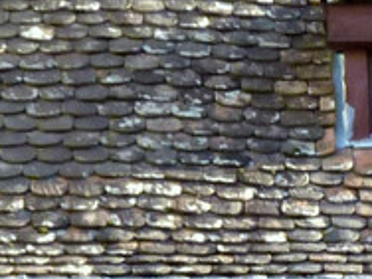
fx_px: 2934
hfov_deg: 7.2
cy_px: 724
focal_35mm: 273
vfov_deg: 5.2
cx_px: 483
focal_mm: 7.2
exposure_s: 1/160
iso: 160
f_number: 3
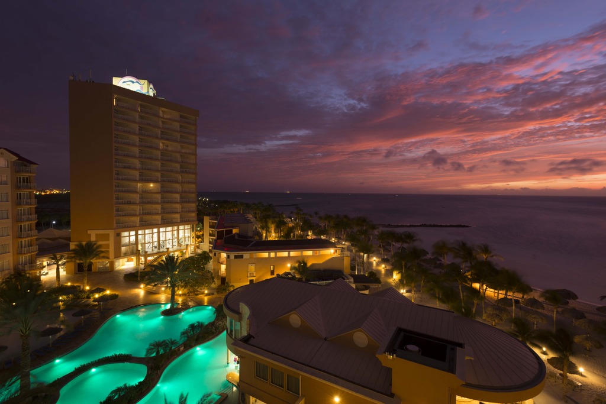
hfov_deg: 93.3
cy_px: 202
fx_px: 286
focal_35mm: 17
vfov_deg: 70.5
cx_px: 303
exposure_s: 13
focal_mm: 17
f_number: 8
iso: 100
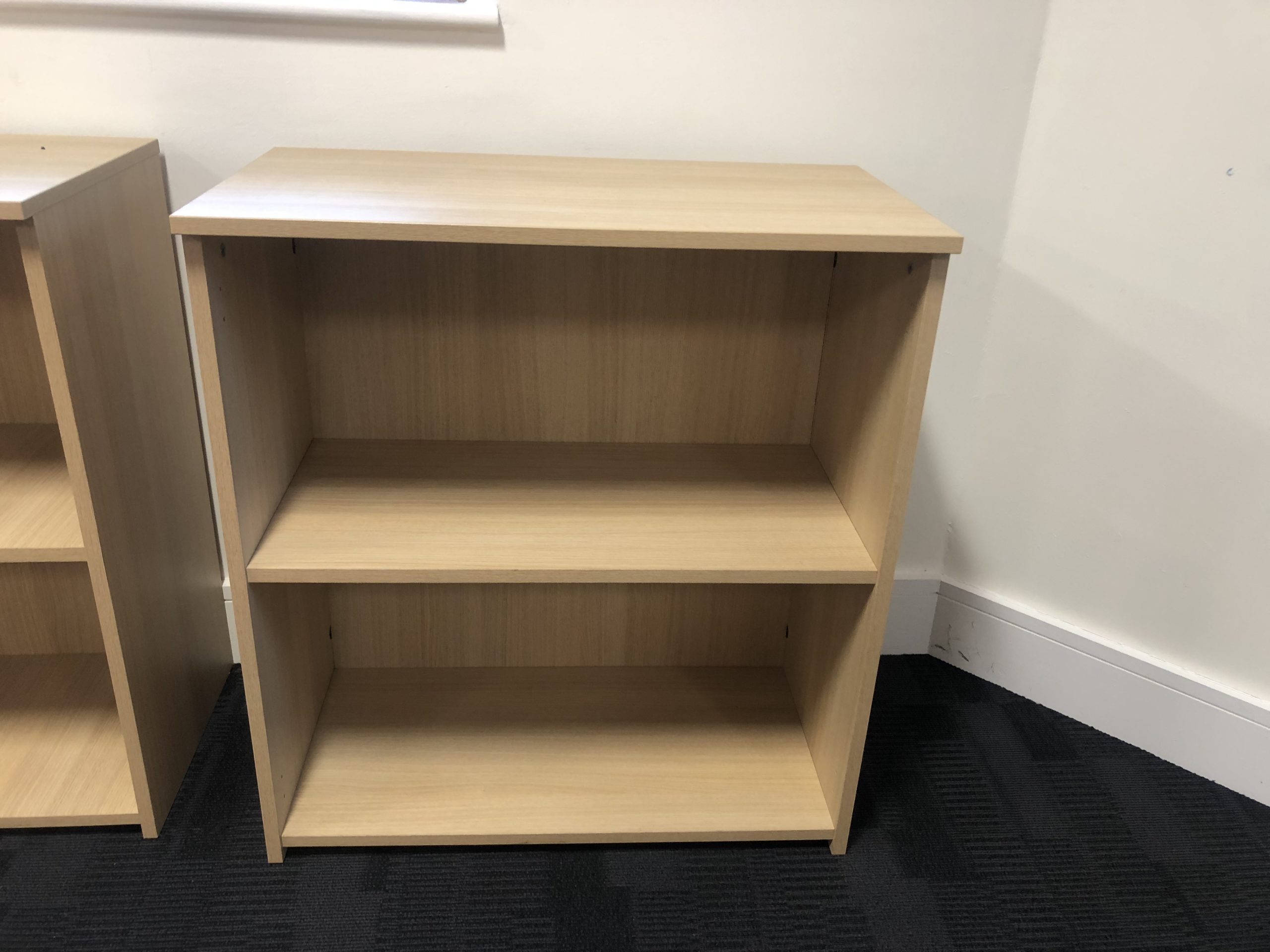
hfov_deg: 63.4
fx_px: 1027
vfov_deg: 49.7
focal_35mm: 28
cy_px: 476
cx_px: 635
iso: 40
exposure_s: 1/17
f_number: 1.8
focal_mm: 3.99
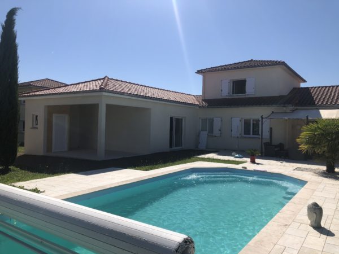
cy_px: 127
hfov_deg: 63.4
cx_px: 170
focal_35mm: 28
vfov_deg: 49.7
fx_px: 274
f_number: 1.8
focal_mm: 4
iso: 20
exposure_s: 1/3690
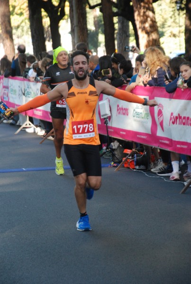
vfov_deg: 13.0
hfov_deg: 8.8
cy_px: 142
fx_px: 1247
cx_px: 96
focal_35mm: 158
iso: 1000
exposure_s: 1/200
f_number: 5.6
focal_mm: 105
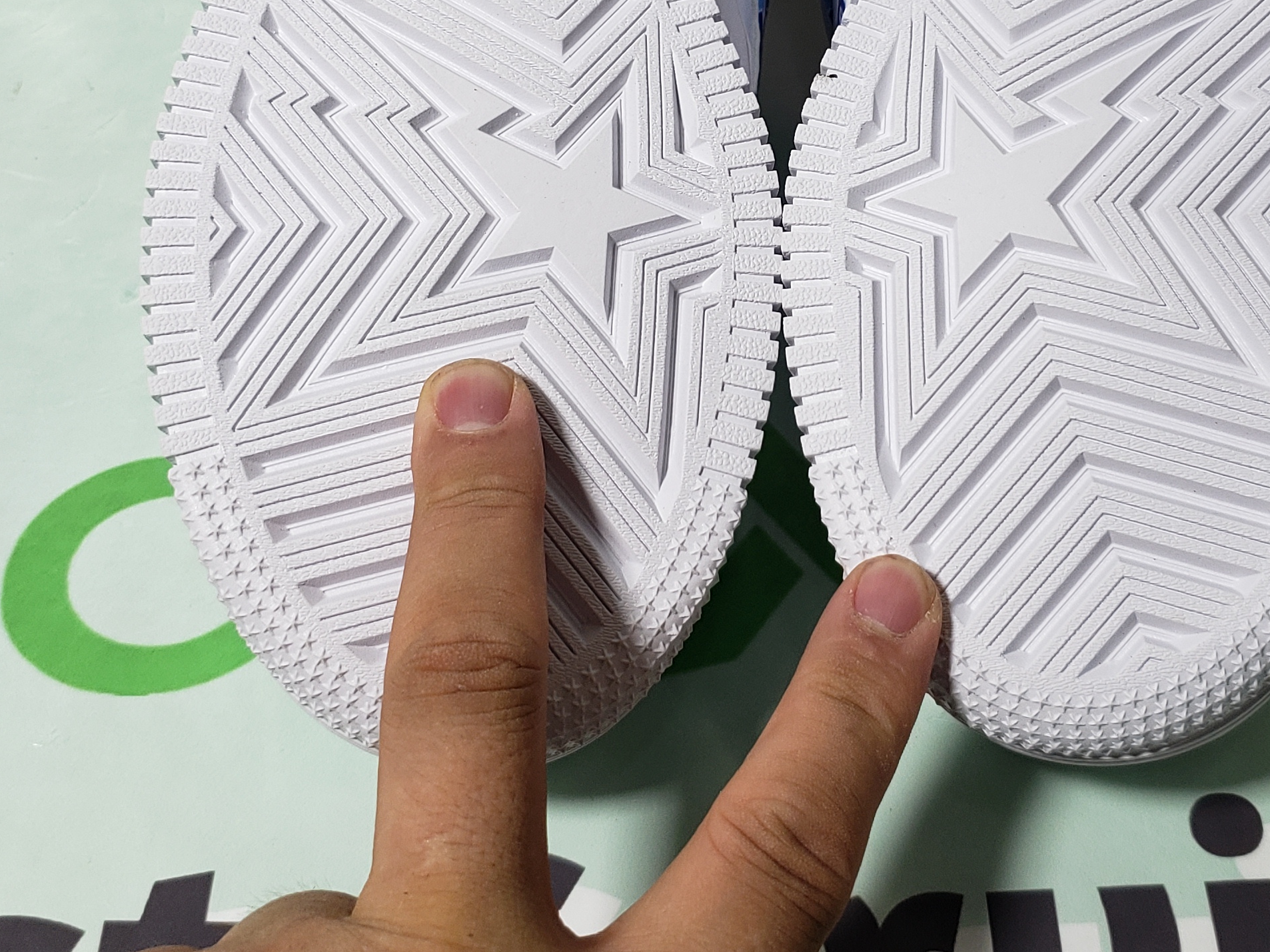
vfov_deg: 26.1
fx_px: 2018
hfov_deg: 34.8
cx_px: 770
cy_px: 182
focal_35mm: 55
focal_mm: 4.3
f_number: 1.5
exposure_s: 1/485
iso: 50
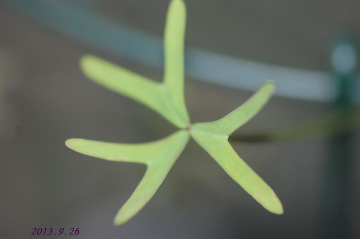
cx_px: 180
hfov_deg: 15.2
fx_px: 1349
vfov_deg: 10.1
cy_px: 120
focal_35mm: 135
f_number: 5.6
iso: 200
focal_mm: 90
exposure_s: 1/125
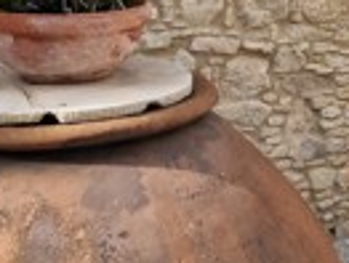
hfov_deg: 26.0
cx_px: 365
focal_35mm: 70
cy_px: -3
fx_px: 708
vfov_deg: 20.4
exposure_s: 1/656
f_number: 1.8
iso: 50
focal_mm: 6.4
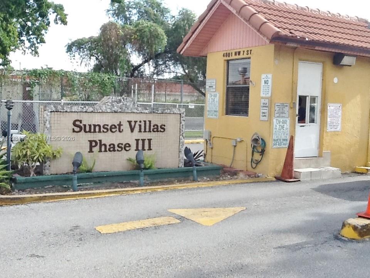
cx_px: 185
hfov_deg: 42.9
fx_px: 470
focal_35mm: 44
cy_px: 139
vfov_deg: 32.9
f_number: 2.4
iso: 40
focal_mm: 2.03
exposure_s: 1/505
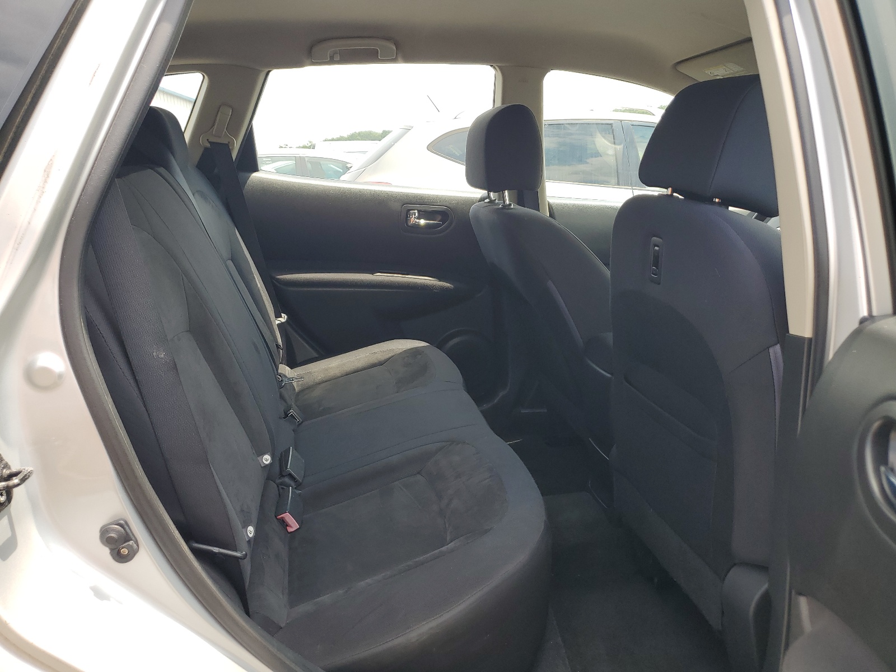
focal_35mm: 26
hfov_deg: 67.3
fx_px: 673
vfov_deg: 53.1
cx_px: 448
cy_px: 336
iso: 50
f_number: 1.5
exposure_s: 1/556
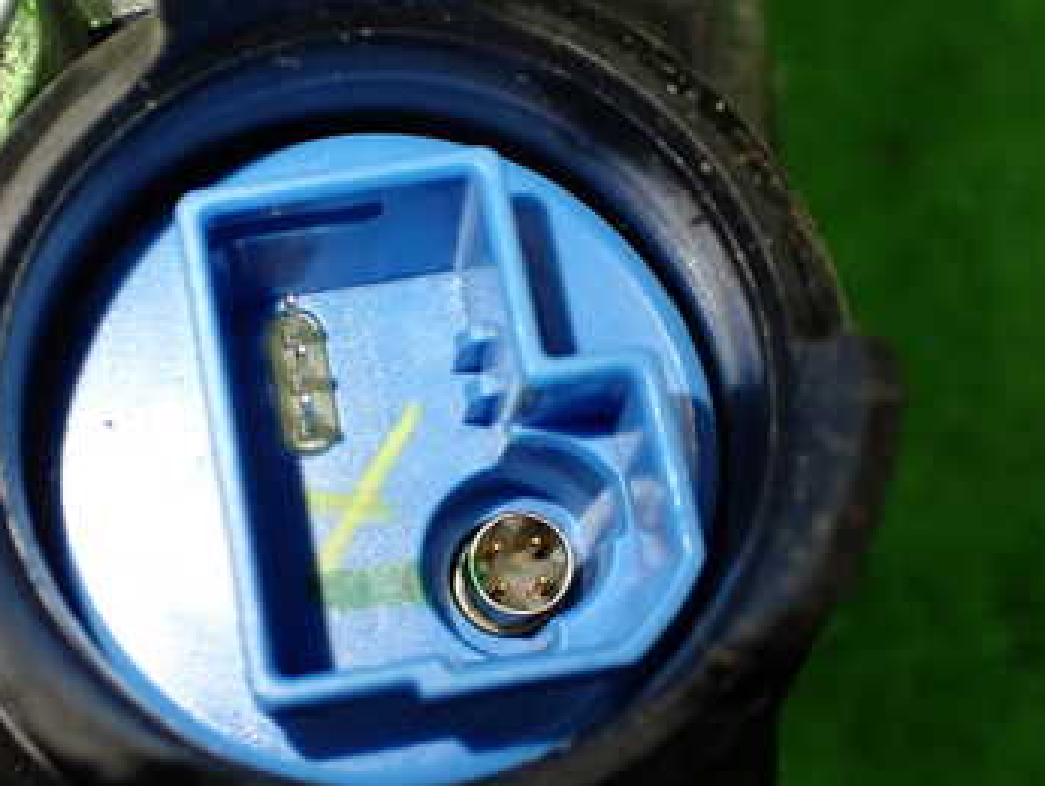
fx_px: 1571
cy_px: 411
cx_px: 390
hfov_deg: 36.6
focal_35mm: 52
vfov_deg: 28.1
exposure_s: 1/125
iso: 320
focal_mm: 5.4
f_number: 2.3
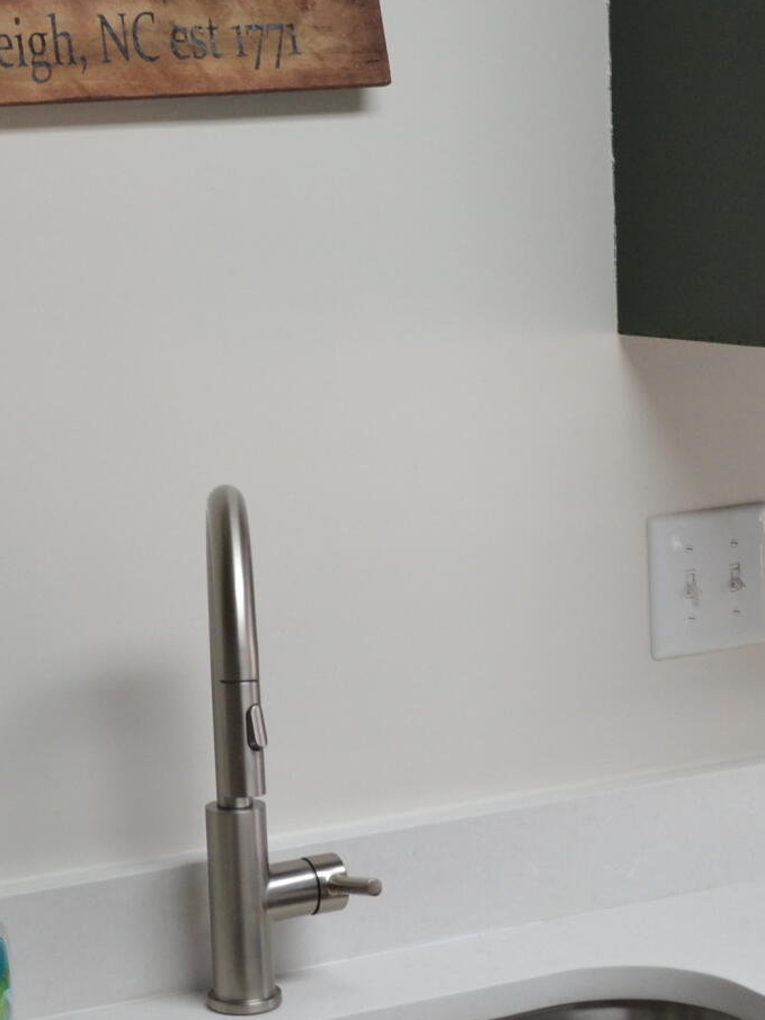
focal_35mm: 86
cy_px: 474
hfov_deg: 17.0
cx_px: 175
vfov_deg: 22.8
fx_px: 2535
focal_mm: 18
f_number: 4
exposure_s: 1/60
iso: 400
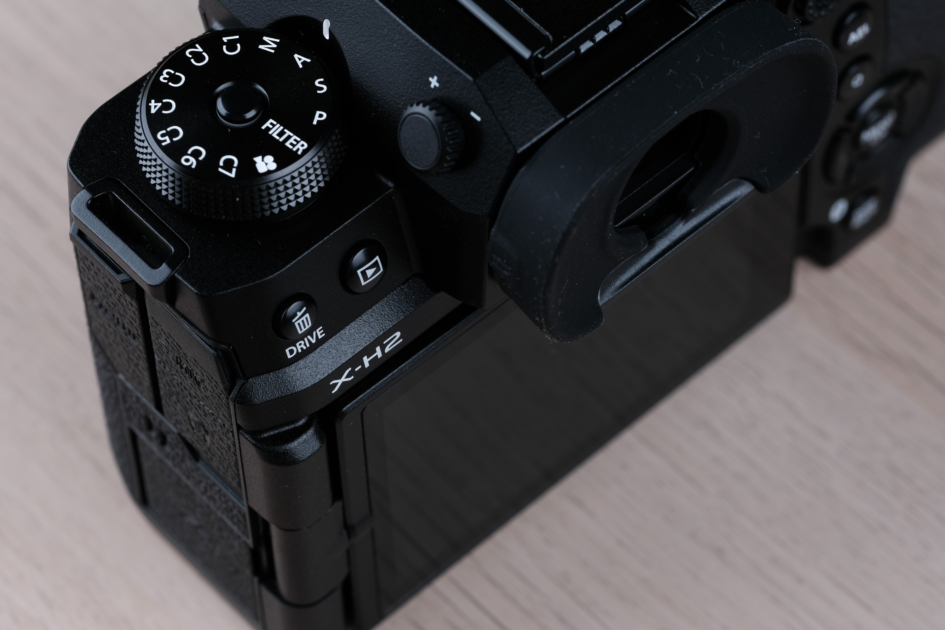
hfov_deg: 17.1
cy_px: 315
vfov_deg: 11.4
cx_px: 472
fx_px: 3150
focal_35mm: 120
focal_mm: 80
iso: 160
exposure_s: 1/100
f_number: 10
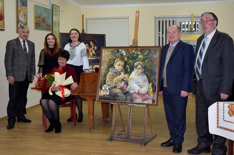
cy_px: 78
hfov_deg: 53.2
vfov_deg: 36.8
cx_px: 117
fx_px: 234
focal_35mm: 36
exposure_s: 1/100
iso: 800
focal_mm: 24
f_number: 5
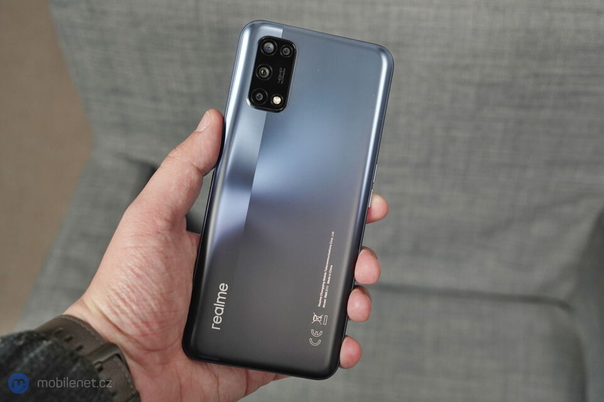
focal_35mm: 38
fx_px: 637
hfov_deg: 50.7
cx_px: 302
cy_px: 201
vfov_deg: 35.0
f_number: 4.5
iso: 1000
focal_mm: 38
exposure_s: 1/125
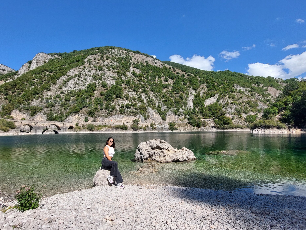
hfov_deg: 101.9
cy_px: 116
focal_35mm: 14
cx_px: 143
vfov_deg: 85.7
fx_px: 124
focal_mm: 1.74
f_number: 2.2
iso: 50
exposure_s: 1/2500
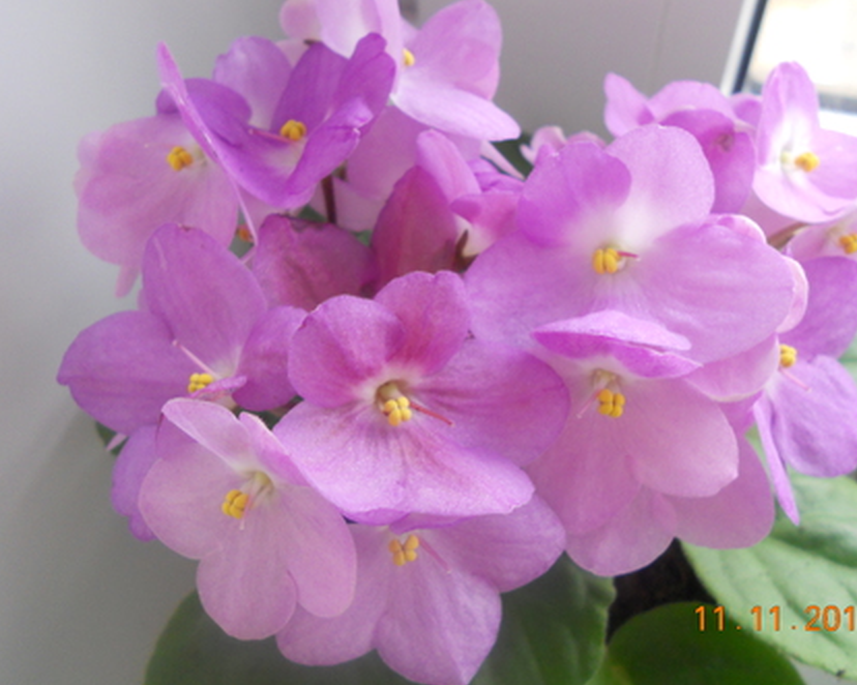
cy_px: 344
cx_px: 453
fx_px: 862
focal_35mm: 34
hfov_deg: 52.8
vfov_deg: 43.3
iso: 250
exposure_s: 1/30
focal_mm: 5.8
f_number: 3.5
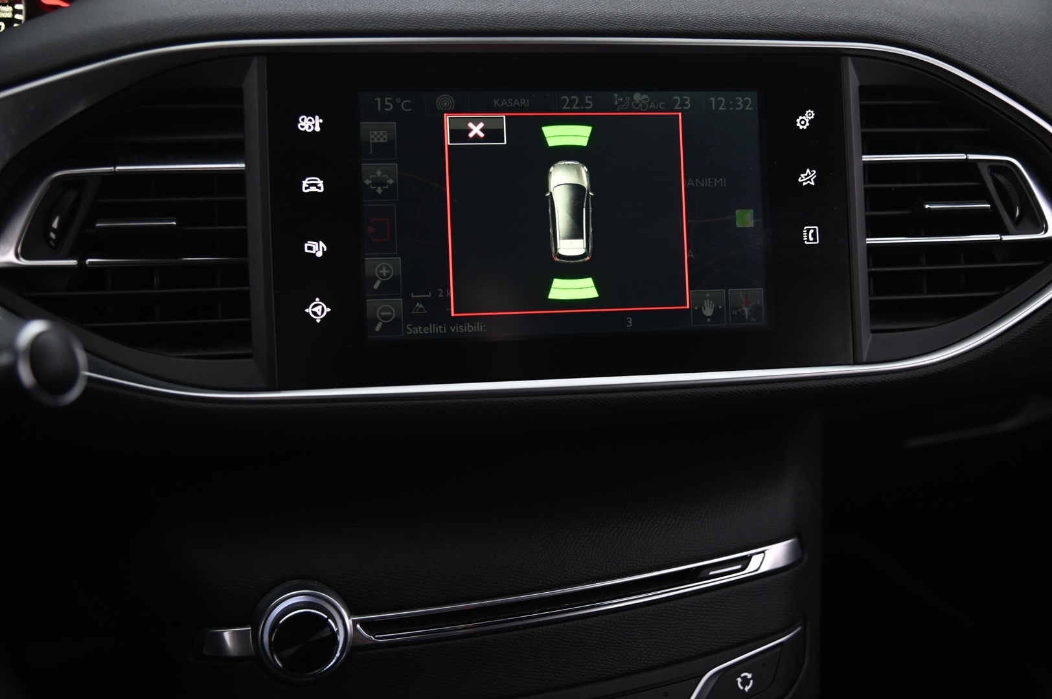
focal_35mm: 35
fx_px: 1022
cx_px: 526
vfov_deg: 37.8
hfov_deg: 54.5
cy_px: 350
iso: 2000
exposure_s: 1/25
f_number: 4
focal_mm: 35
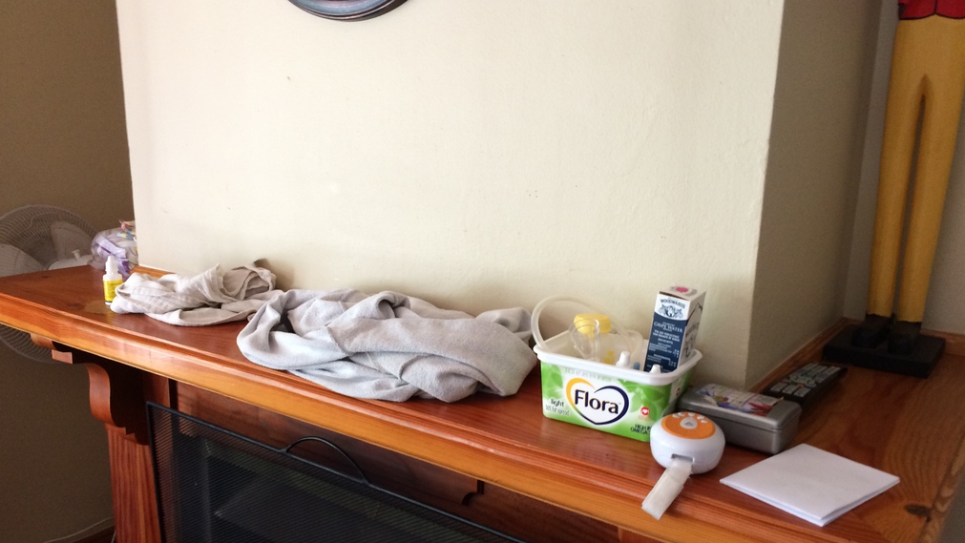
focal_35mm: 32
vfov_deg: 36.6
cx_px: 481
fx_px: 819
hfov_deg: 61.0
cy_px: 304
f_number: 2.2
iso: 160
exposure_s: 1/33
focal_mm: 4.15
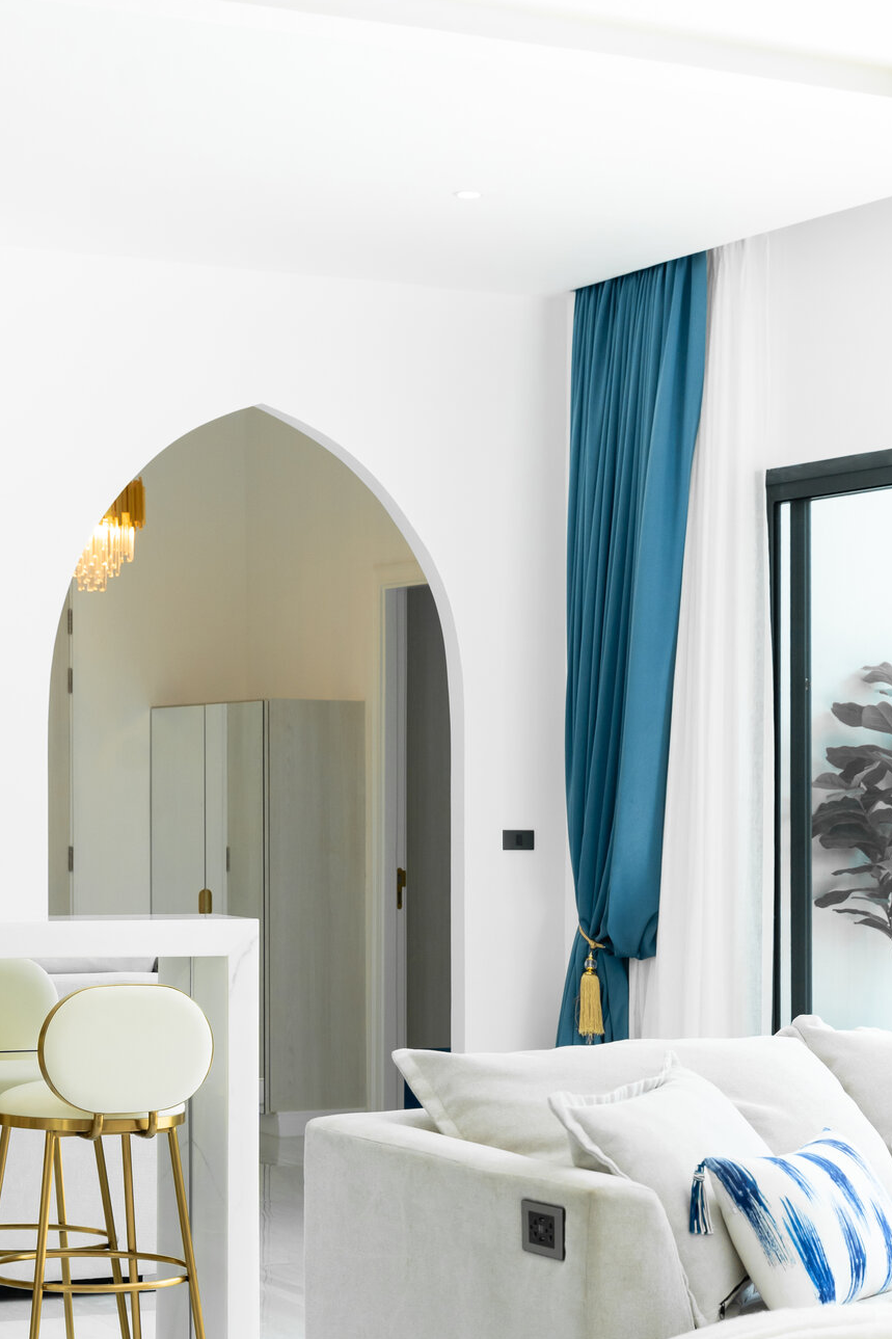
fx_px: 2714
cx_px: 389
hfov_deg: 18.7
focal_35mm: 73
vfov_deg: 27.4
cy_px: 967
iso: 800
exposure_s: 1/125
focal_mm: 49
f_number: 5.6
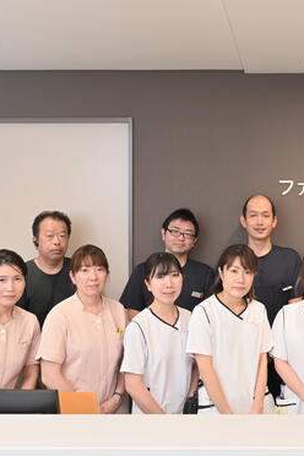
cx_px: 283
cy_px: 226
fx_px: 633
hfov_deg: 26.0
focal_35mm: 50
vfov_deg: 39.6
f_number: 4
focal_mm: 31
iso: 640
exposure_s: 1/80
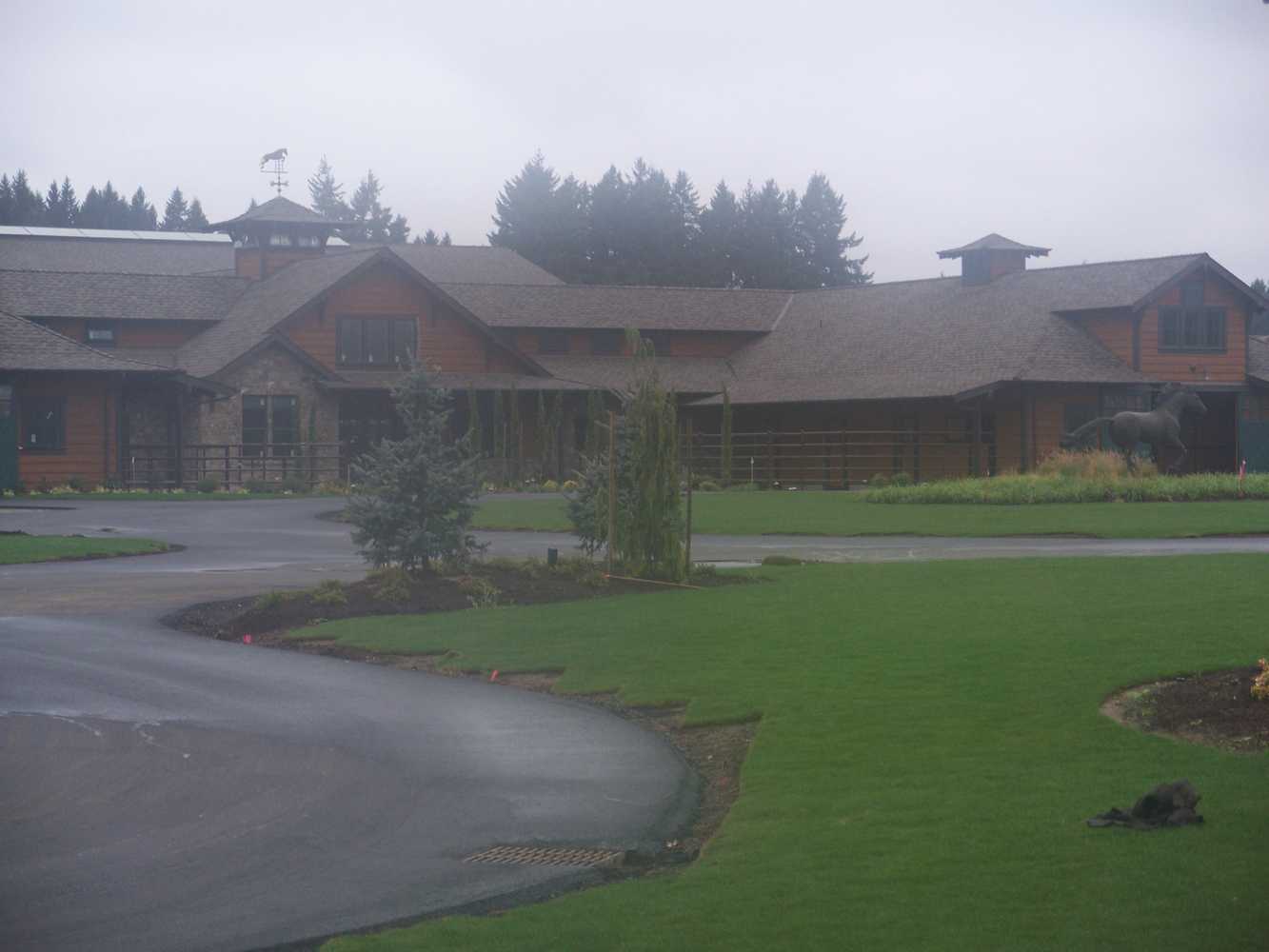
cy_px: 476
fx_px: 3520
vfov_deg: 15.4
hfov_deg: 20.4
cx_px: 634
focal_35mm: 96
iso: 125
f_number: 3.6
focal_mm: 20.3
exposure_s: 1/125
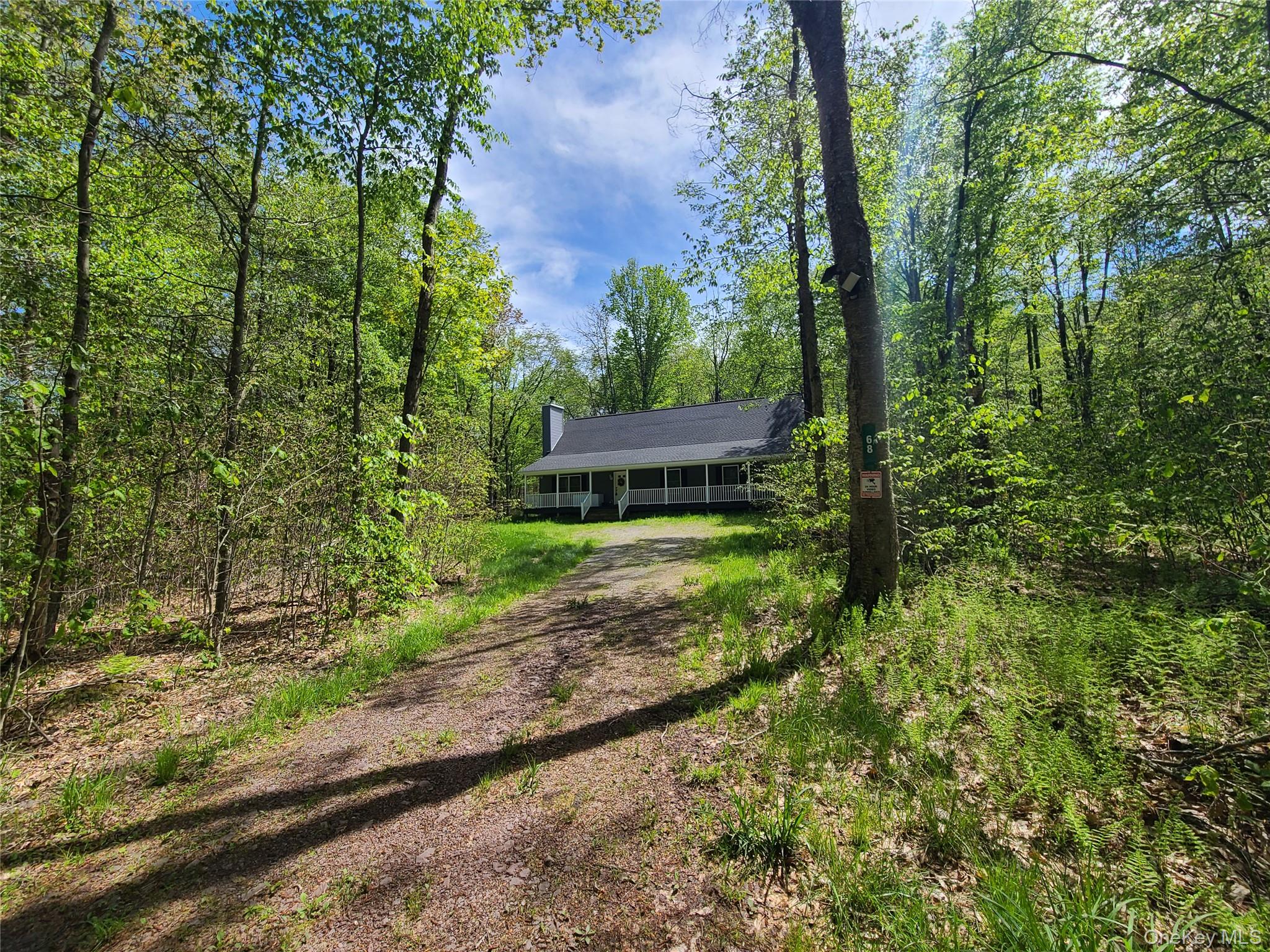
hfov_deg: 106.2
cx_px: 635
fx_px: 477
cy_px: 476
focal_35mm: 13
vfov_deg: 89.9
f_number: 2.2
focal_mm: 2.2
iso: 50
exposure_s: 1/1030
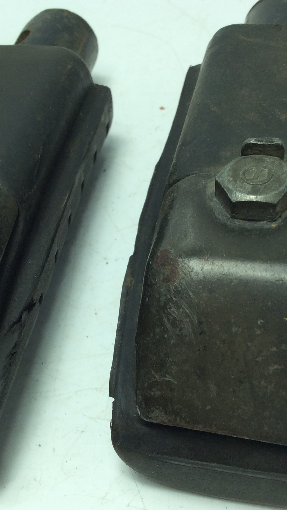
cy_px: 257
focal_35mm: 49
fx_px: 663
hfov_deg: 24.2
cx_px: 80
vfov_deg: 42.1
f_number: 2.4
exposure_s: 1/279
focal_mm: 3.3
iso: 32
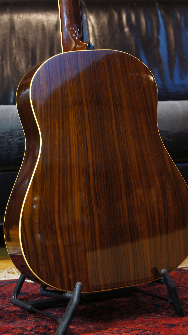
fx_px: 842
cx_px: 94
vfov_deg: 22.5
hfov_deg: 12.7
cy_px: 168
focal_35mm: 95
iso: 100
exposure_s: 1/2.5
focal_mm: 60
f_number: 5.6
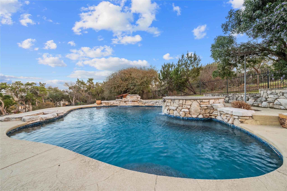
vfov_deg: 81.2
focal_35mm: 14
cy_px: 96
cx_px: 144
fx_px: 112
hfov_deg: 104.3
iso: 250
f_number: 8
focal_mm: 14
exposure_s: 1/15
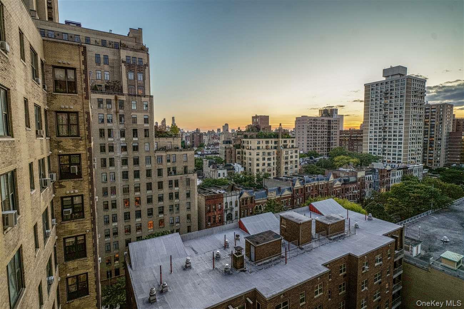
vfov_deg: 70.5
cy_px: 154
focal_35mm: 17
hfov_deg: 93.3
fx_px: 219
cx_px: 232
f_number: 5.6
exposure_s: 1/125
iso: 500
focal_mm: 17
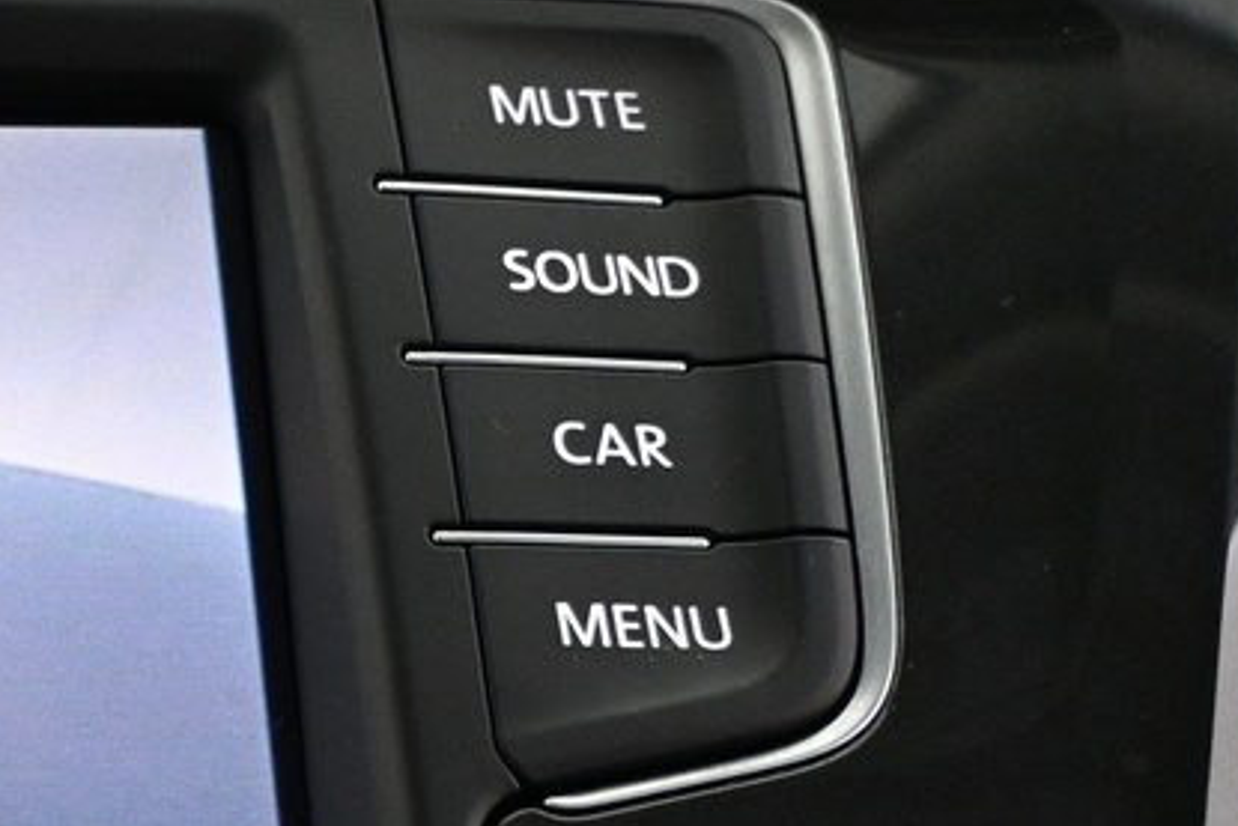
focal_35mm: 117
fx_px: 4025
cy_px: 895
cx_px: -931
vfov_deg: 11.6
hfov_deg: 15.3
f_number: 3.8
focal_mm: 20
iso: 1600
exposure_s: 1/30
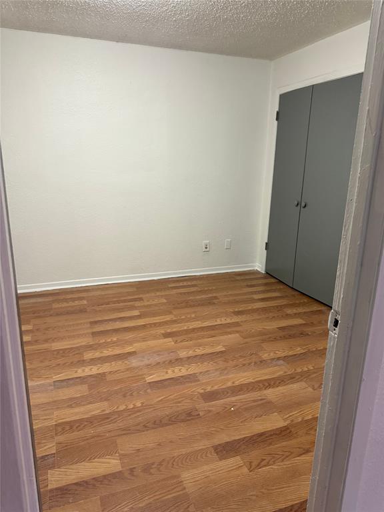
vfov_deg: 71.6
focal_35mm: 24
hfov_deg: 56.8
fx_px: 355
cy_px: 256
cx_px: 192
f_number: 1.78
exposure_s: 1/60
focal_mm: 6.76
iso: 320
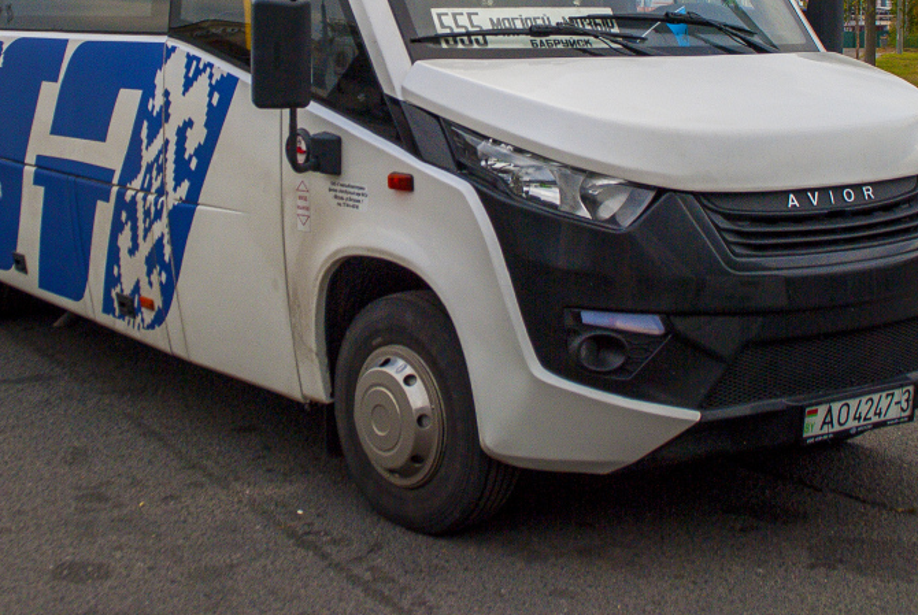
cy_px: 32
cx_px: 411
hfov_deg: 31.3
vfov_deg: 20.8
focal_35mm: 64
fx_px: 1635
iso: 100
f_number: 5.6
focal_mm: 22
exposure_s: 1/200
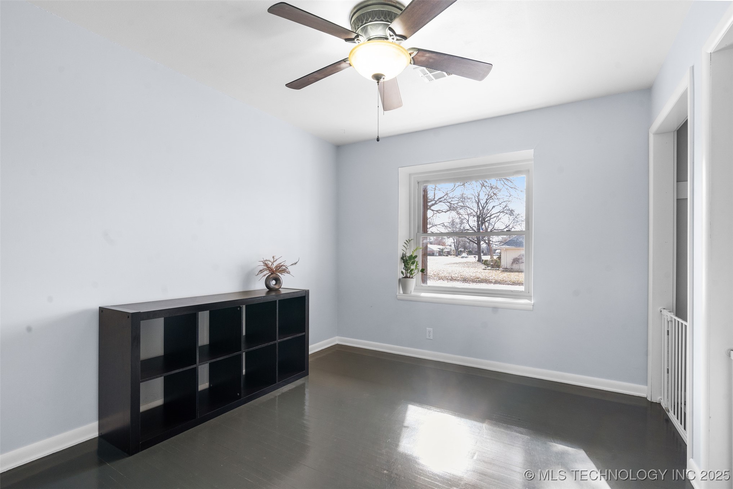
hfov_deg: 96.7
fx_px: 326
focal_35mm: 16
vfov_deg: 73.8
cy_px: 244
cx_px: 366
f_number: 9
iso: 400
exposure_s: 1/2
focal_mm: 16
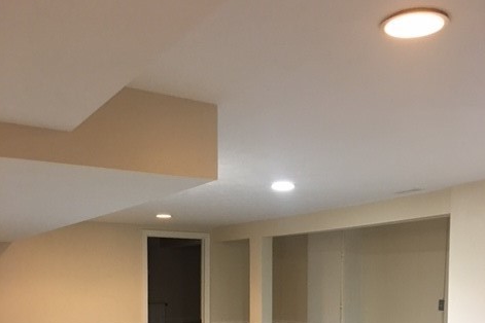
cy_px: 313
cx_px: 246
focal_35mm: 41
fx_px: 552
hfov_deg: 47.4
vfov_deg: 30.6
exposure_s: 1/4
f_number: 2.2
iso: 64
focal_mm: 4.15
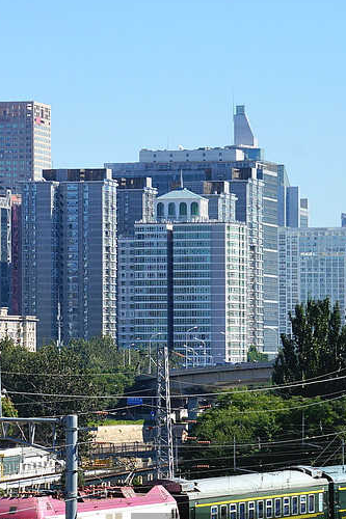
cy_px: 352
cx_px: 86
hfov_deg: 5.8
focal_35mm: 235
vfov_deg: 8.8
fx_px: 3390
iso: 100
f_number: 11
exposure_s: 1/200
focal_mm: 98
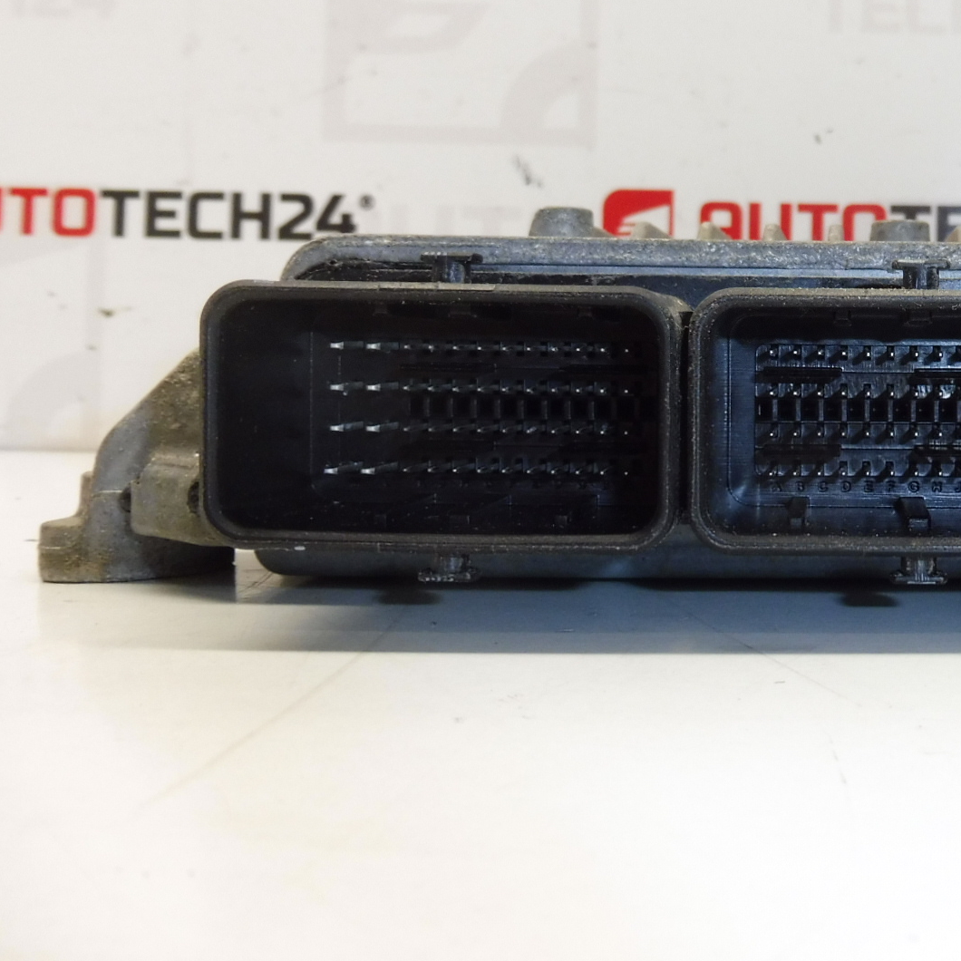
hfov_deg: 37.6
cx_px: 905
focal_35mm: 41
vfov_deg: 40.6
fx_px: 1288
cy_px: 357
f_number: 3.5
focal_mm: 4.3
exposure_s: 1/60
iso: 200
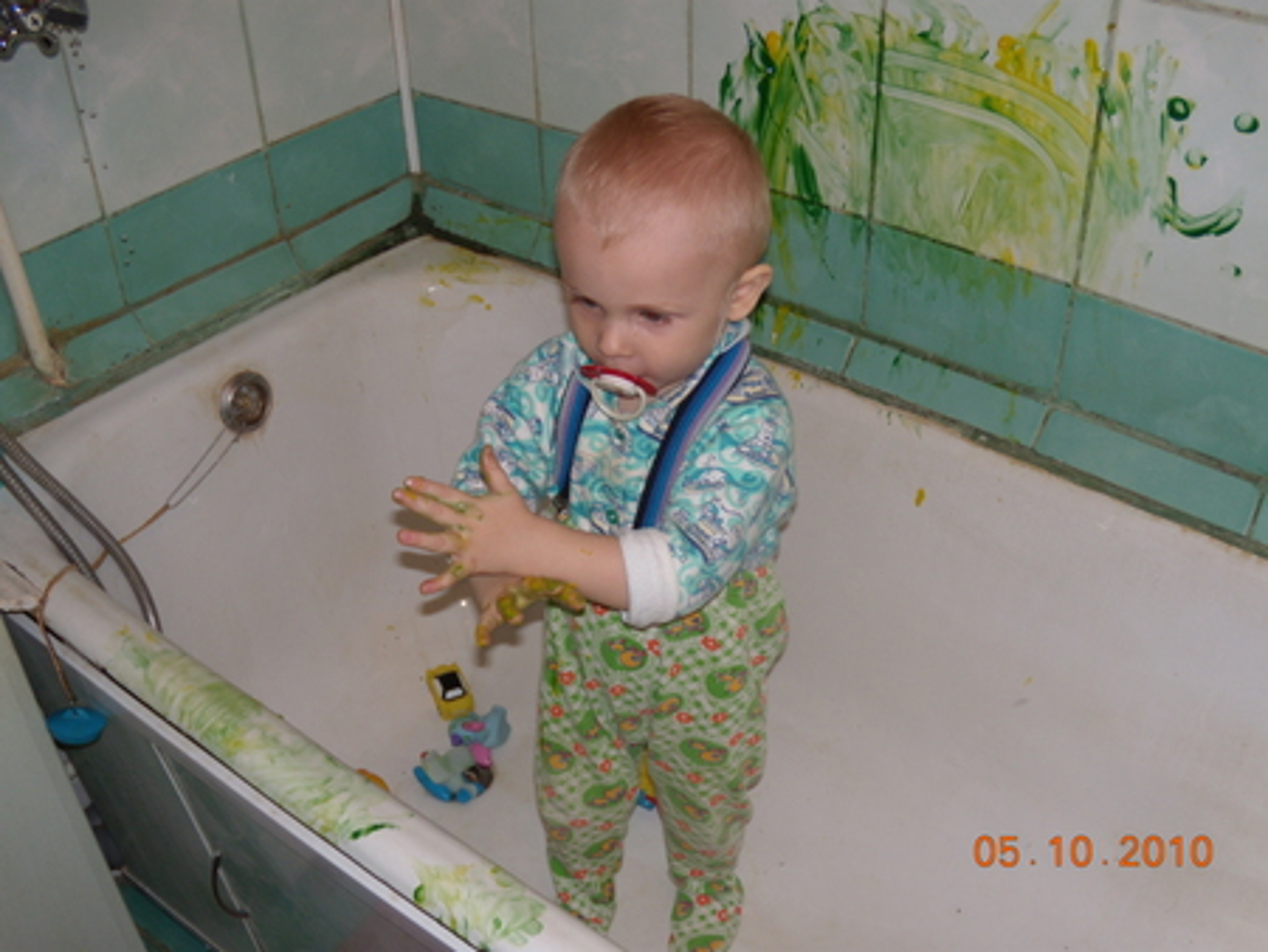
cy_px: 476
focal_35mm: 36
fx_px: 1319
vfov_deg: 39.7
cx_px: 634
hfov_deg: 51.3
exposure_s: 1/30
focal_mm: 6.4
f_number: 3.6
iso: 80
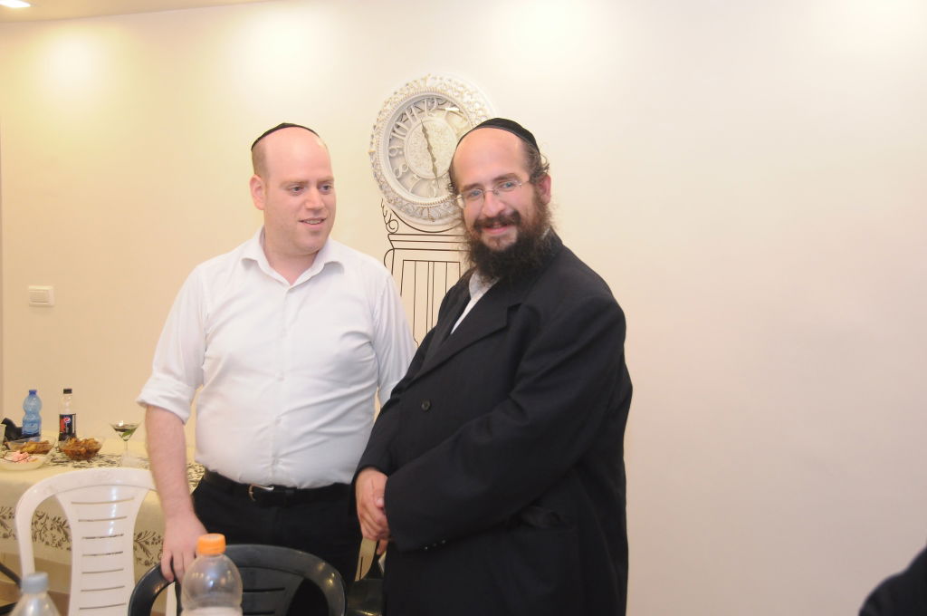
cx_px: 464
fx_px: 1080
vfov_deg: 31.8
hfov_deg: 46.5
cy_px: 308
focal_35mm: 42
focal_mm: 28
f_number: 4
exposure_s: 1/80
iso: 1000
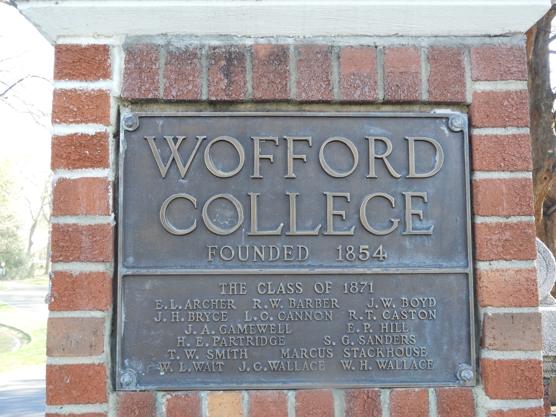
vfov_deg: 36.0
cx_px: 278
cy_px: 208
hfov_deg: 46.8
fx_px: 642
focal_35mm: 40
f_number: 3.8
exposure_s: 1/60
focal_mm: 7.2
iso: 100
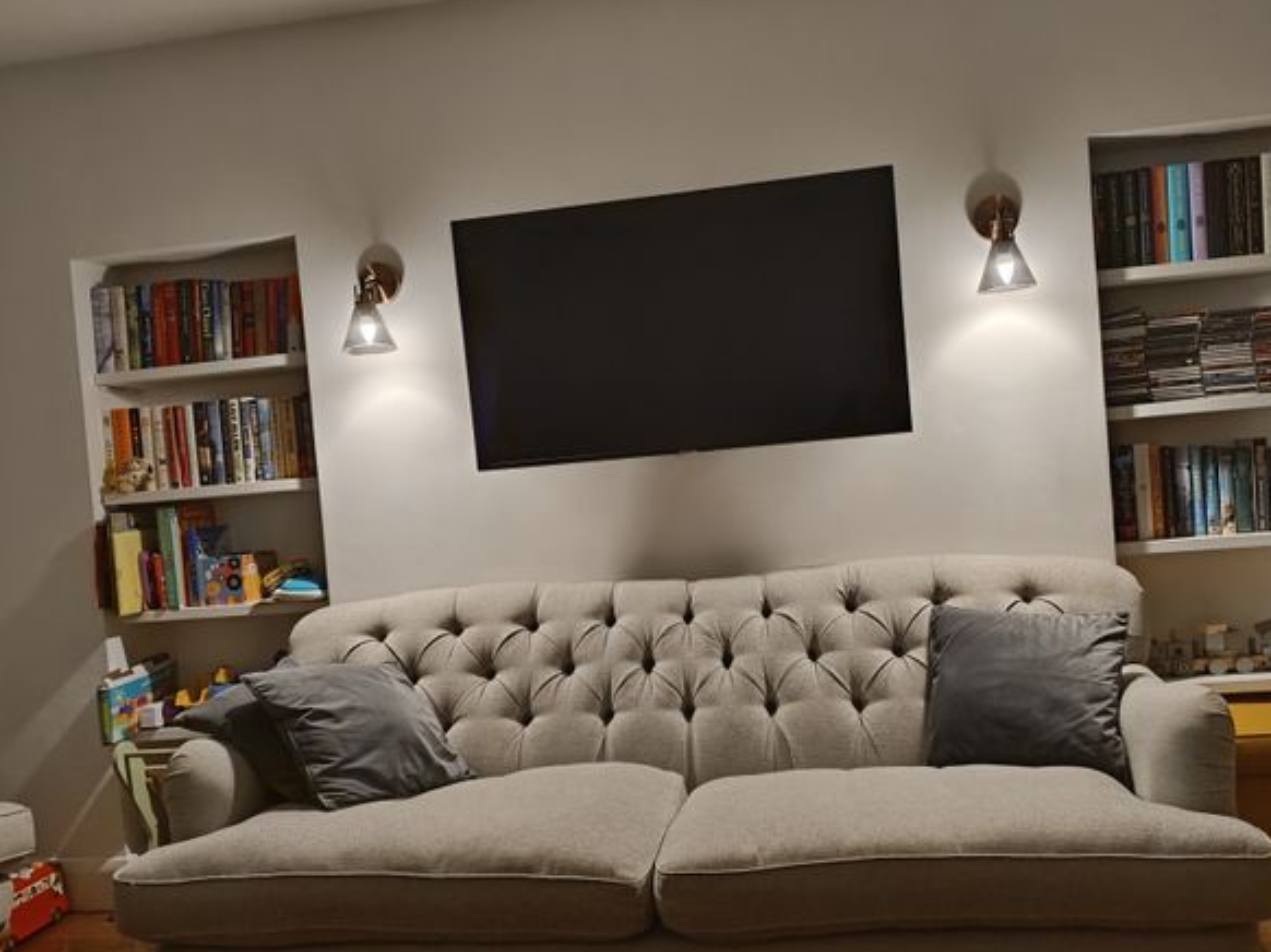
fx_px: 1211
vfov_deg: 42.9
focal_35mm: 33
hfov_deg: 55.4
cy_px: 513
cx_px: 653
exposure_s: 1/33.3
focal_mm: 6.14
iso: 1127
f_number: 1.65
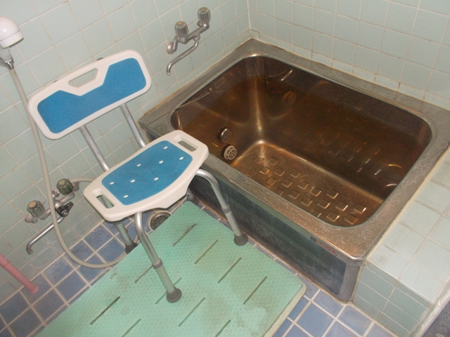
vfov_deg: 48.2
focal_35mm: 29
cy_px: 168
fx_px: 377
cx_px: 225
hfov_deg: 61.7
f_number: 3.3
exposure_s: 1/25
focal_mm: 4.1
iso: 200
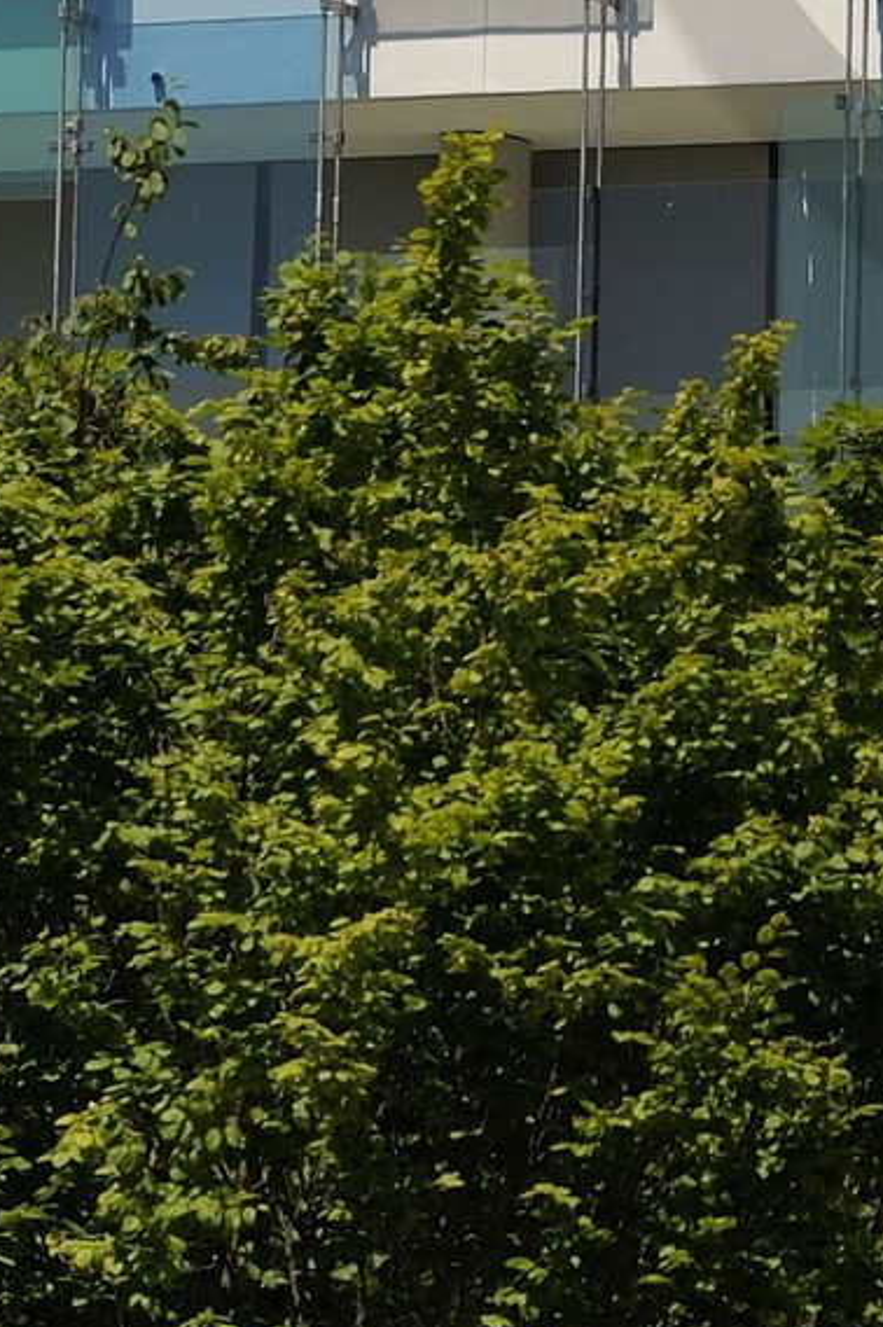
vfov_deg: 3.1
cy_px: -576
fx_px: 24163
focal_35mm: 656
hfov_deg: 2.1
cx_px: 1572
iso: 200
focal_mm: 155
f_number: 8
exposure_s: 1/320
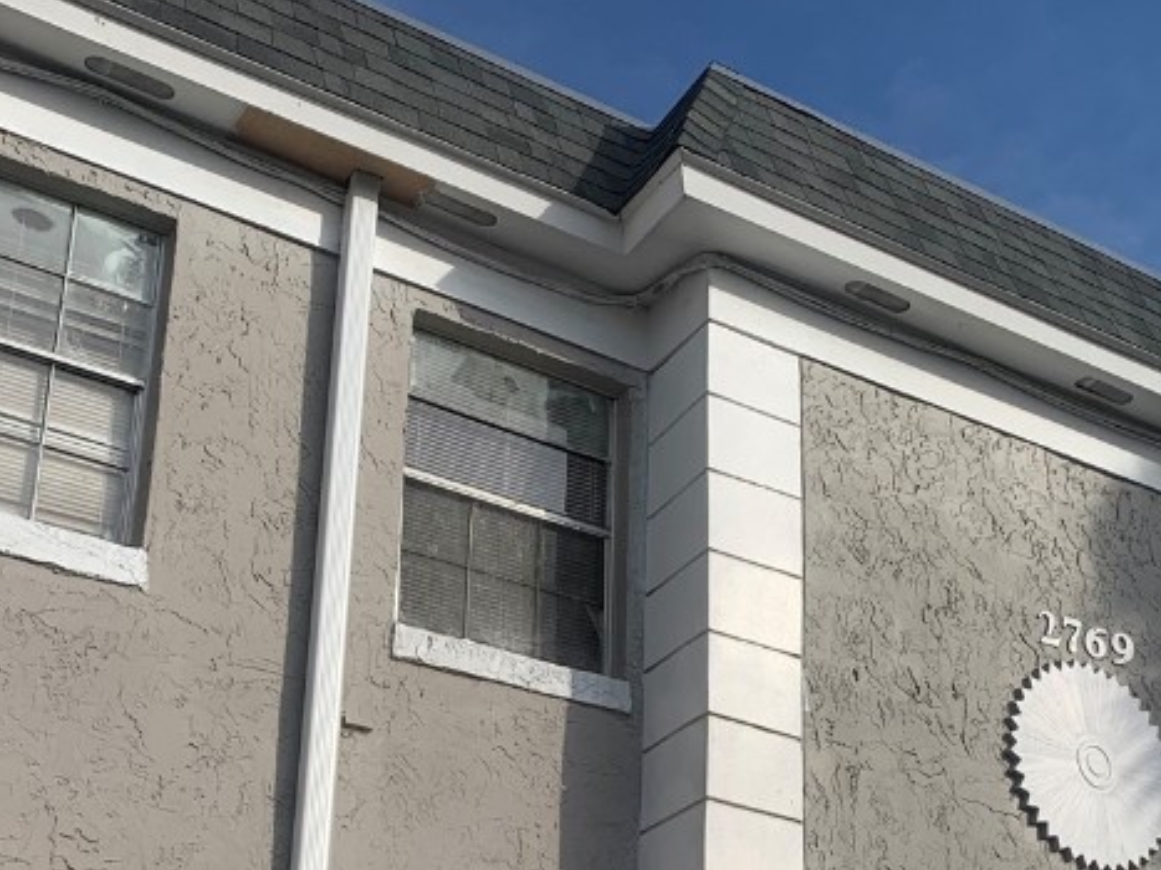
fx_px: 1911
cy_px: 833
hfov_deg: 33.6
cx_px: 746
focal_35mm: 57
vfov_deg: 24.7
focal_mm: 4.25
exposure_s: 1/2421
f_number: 1.8
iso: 25
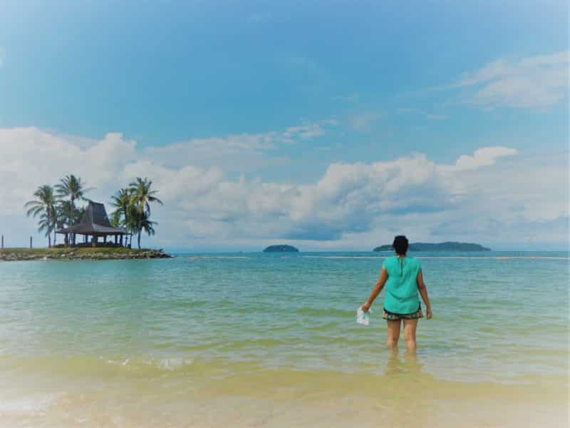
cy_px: 214
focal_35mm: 24
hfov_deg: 71.6
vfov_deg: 56.8
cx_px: 285
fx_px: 395
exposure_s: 1/640
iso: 125
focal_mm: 4.3
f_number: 8.2
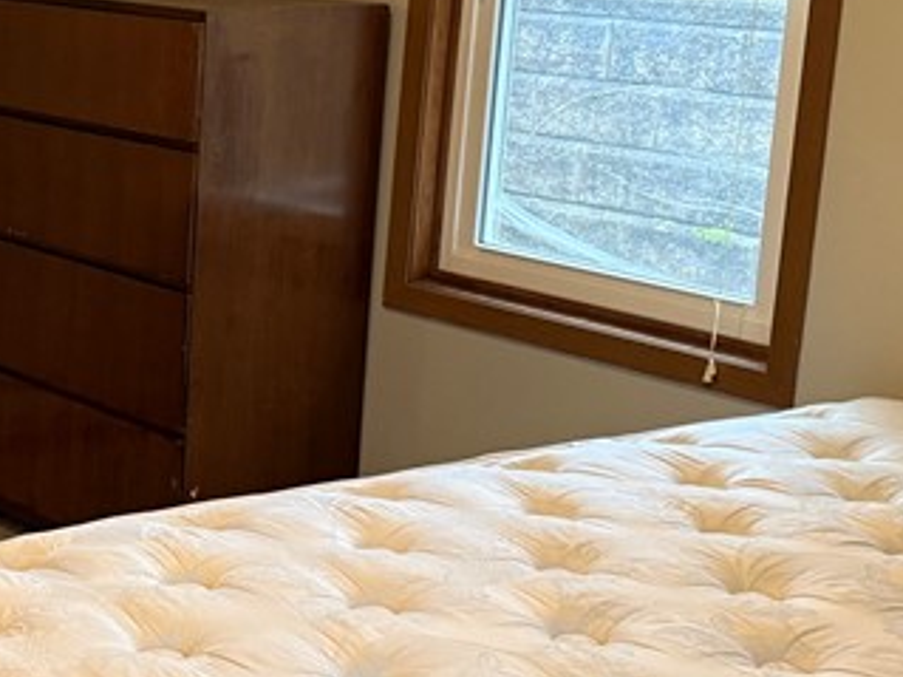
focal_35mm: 77
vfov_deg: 19.1
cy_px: 272
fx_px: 2008
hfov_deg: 23.7
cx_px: -91
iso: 400
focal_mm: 6.76
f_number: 1.78
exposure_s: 1/60
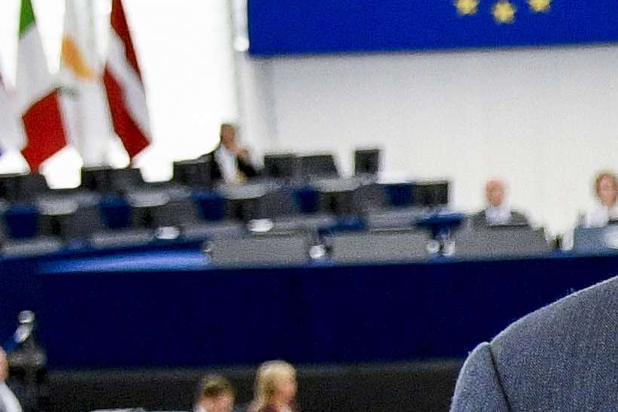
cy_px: 602
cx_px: 1666
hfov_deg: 7.7
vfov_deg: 5.6
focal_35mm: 243
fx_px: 4171
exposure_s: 1/200
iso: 1600
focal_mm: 24
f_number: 4.5
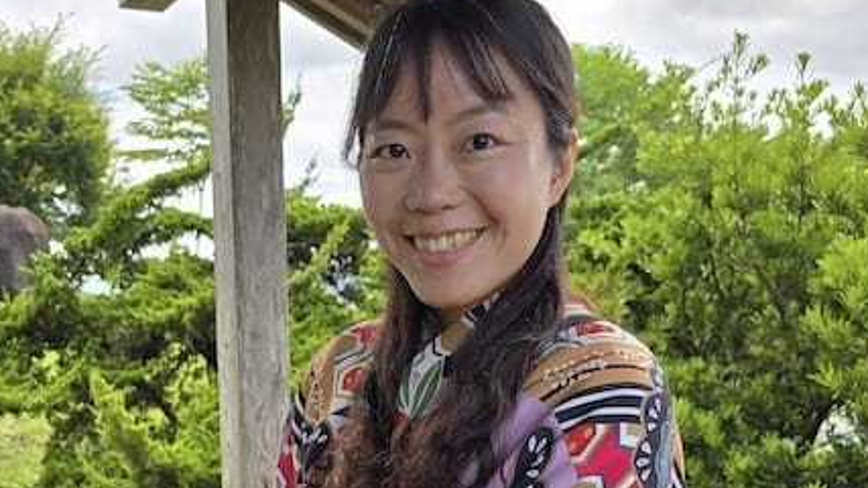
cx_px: 303
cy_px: 500
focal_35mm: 47
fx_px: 1082
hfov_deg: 43.2
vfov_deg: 24.2
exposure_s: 1/265
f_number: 1.7
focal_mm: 6.3
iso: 12
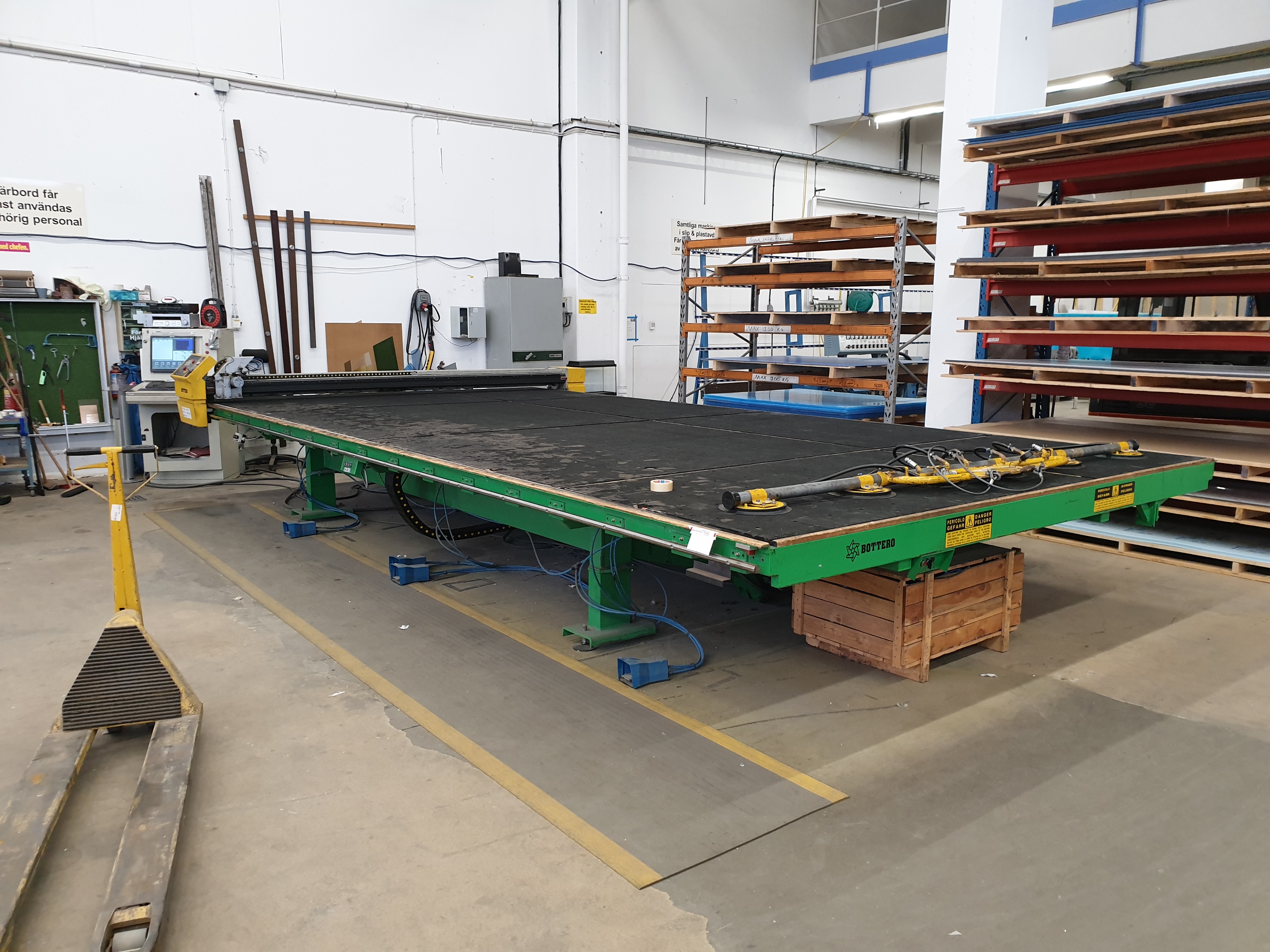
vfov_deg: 53.1
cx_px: 635
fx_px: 954
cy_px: 476
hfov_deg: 67.3
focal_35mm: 26
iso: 200
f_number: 2.4
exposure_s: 1/50
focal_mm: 4.3
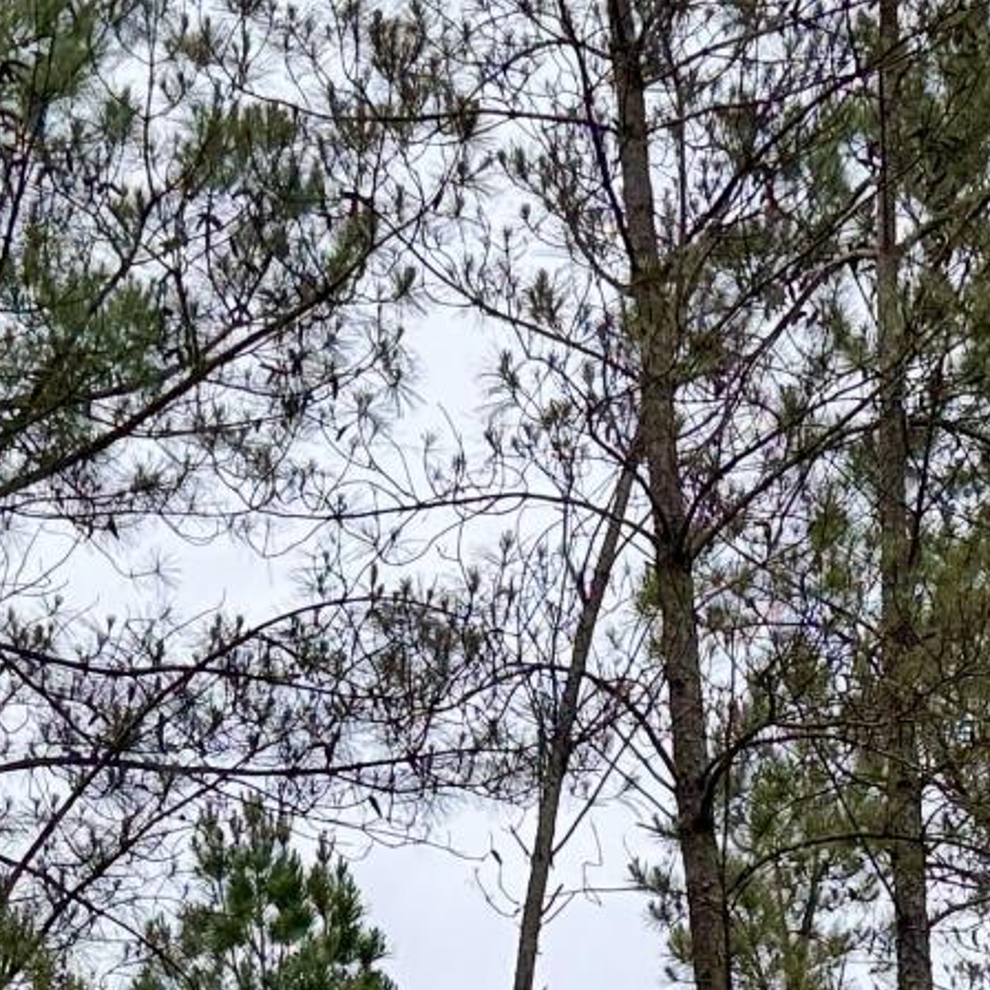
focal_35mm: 142
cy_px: 1850
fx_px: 4595
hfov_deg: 12.3
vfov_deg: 11.3
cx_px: 738
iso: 80
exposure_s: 1/2252
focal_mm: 6.76
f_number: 1.78
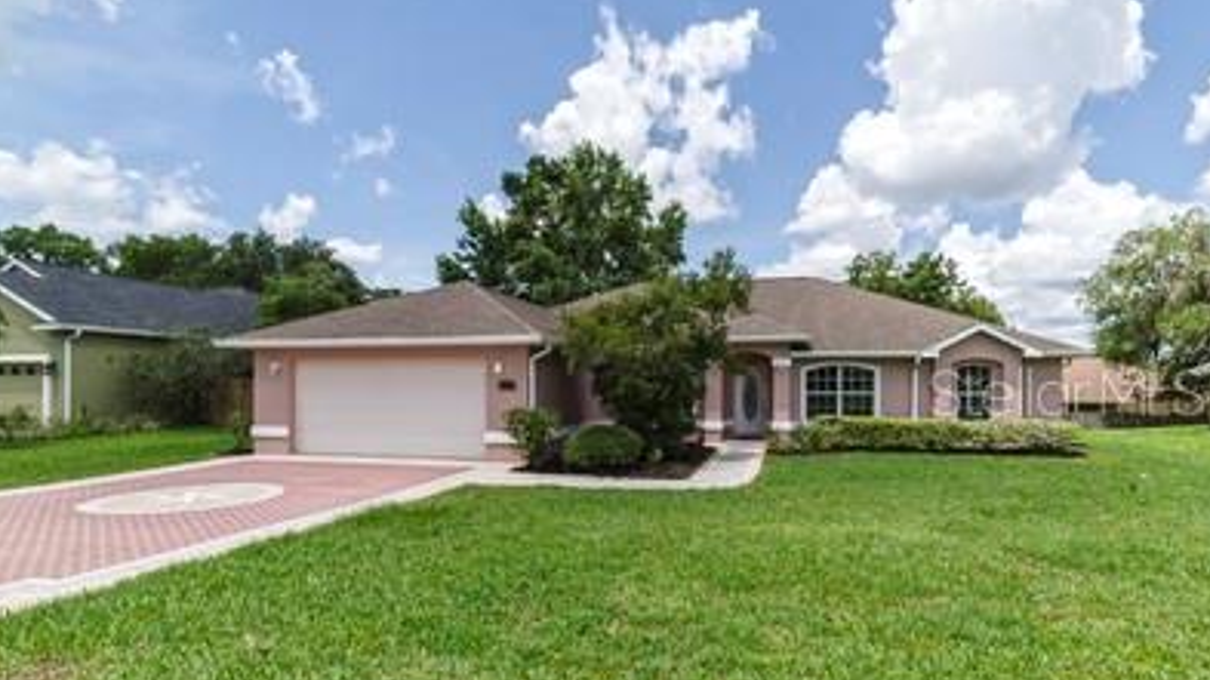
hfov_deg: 99.4
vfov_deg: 66.7
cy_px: 391
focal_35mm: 16
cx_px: 603
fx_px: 513
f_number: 22
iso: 400
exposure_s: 1/100
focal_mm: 15
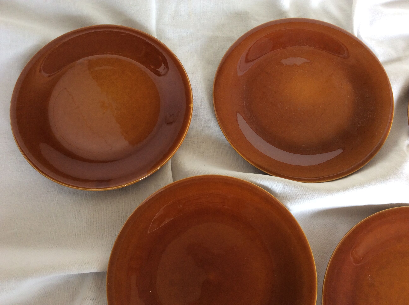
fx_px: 378
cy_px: 152
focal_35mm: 32
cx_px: 204
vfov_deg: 44.1
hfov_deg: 56.9
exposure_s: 1/25
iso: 50
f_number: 2.4
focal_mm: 3.3
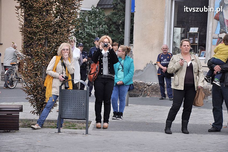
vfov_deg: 10.7
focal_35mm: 128
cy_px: 76
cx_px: 114
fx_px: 807
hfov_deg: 16.1
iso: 500
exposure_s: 1/500
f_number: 5.6
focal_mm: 85
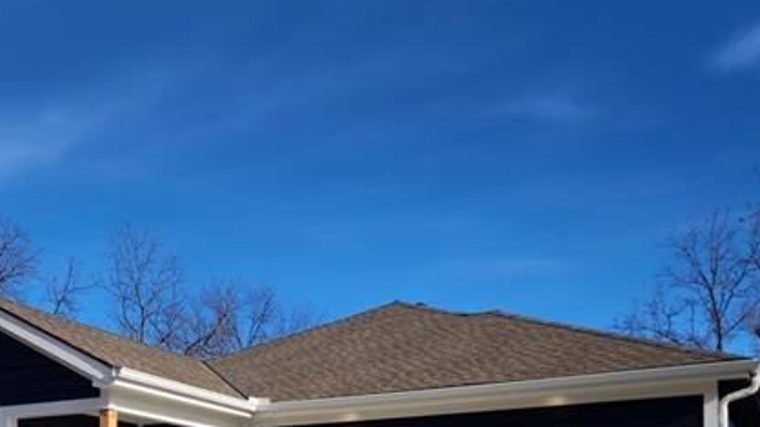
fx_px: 927
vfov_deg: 23.6
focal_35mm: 46
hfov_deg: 44.0
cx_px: 264
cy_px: 518
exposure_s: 1/1650
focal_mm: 5.4
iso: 20
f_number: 1.8
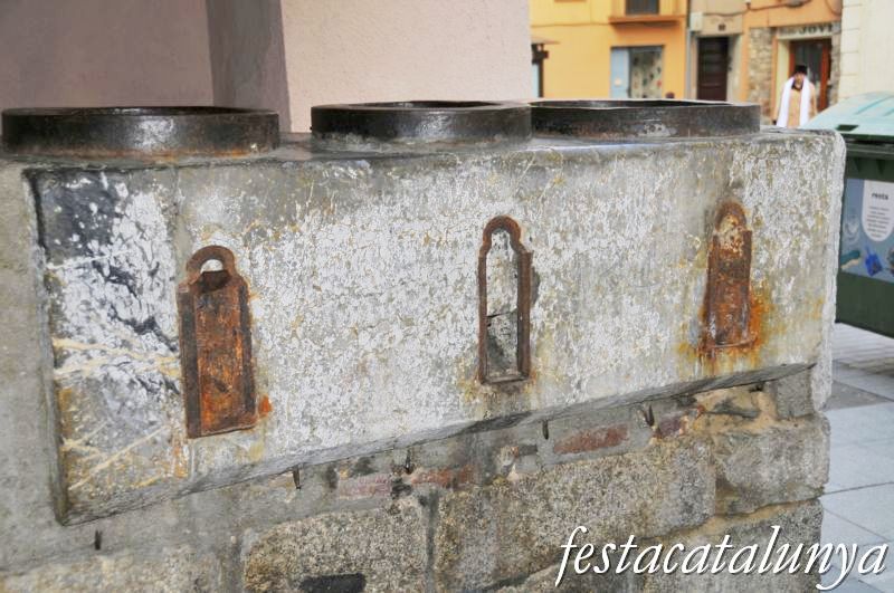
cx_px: 447
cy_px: 296
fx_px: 1153
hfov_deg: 42.4
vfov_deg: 28.9
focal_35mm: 46
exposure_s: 1/60
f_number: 4
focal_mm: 31
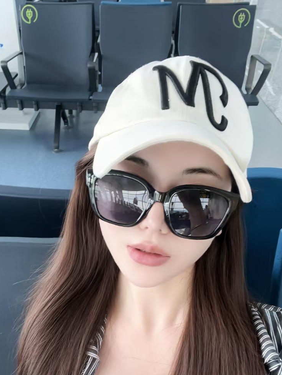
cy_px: 268
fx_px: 369
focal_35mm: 34
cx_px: 108
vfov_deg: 52.2
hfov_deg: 41.6
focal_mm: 2.71
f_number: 2.2
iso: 100
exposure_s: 1/63
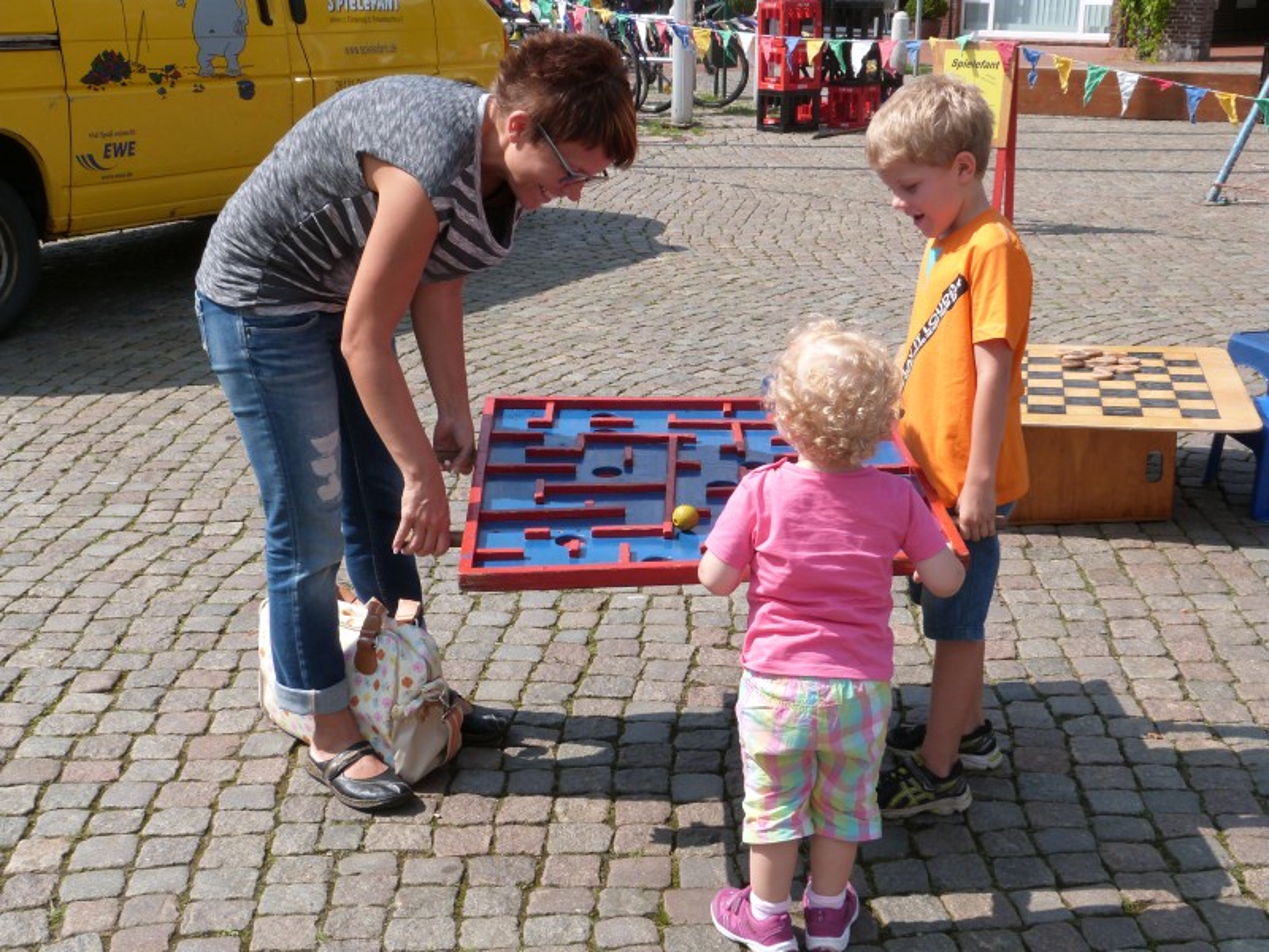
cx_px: 634
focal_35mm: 47
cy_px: 476
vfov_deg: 30.9
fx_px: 1723
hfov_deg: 40.4
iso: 100
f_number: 5.6
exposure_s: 1/320
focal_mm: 8.5
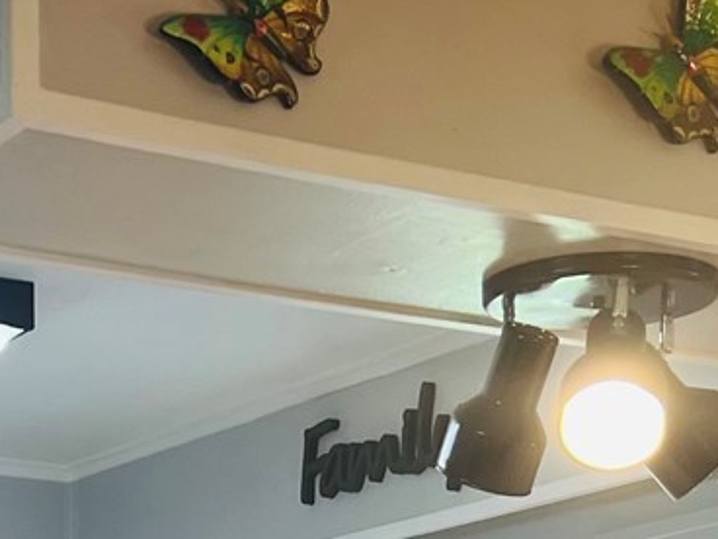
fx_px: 2344
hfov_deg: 17.3
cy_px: 1146
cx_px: 189
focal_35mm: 113
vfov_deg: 11.5
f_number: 1.5
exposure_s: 1/120
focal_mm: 5.7
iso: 100
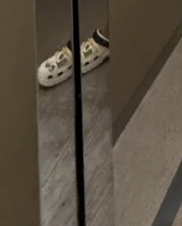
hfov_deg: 15.7
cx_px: 399
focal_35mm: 68
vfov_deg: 16.7
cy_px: -273
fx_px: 457
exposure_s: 1/50
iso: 500
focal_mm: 2.22
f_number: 2.2
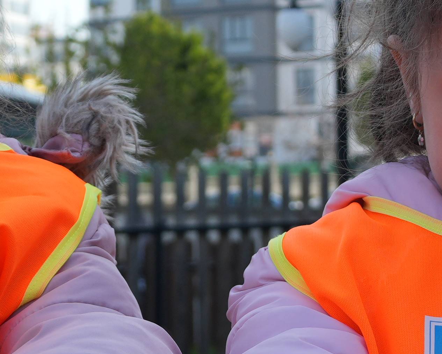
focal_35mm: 124
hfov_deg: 15.5
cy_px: 307
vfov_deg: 12.4
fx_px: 1622
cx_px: 159
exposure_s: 1/800
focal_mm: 18
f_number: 3.5
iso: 125
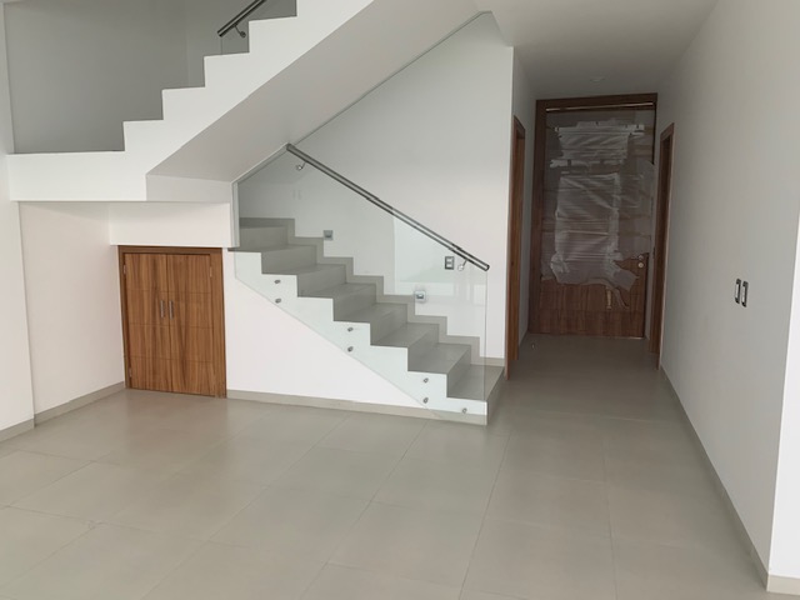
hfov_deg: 67.3
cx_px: 400
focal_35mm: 26
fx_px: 601
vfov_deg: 53.1
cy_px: 300
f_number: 1.8
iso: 100
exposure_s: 1/94
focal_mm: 4.25
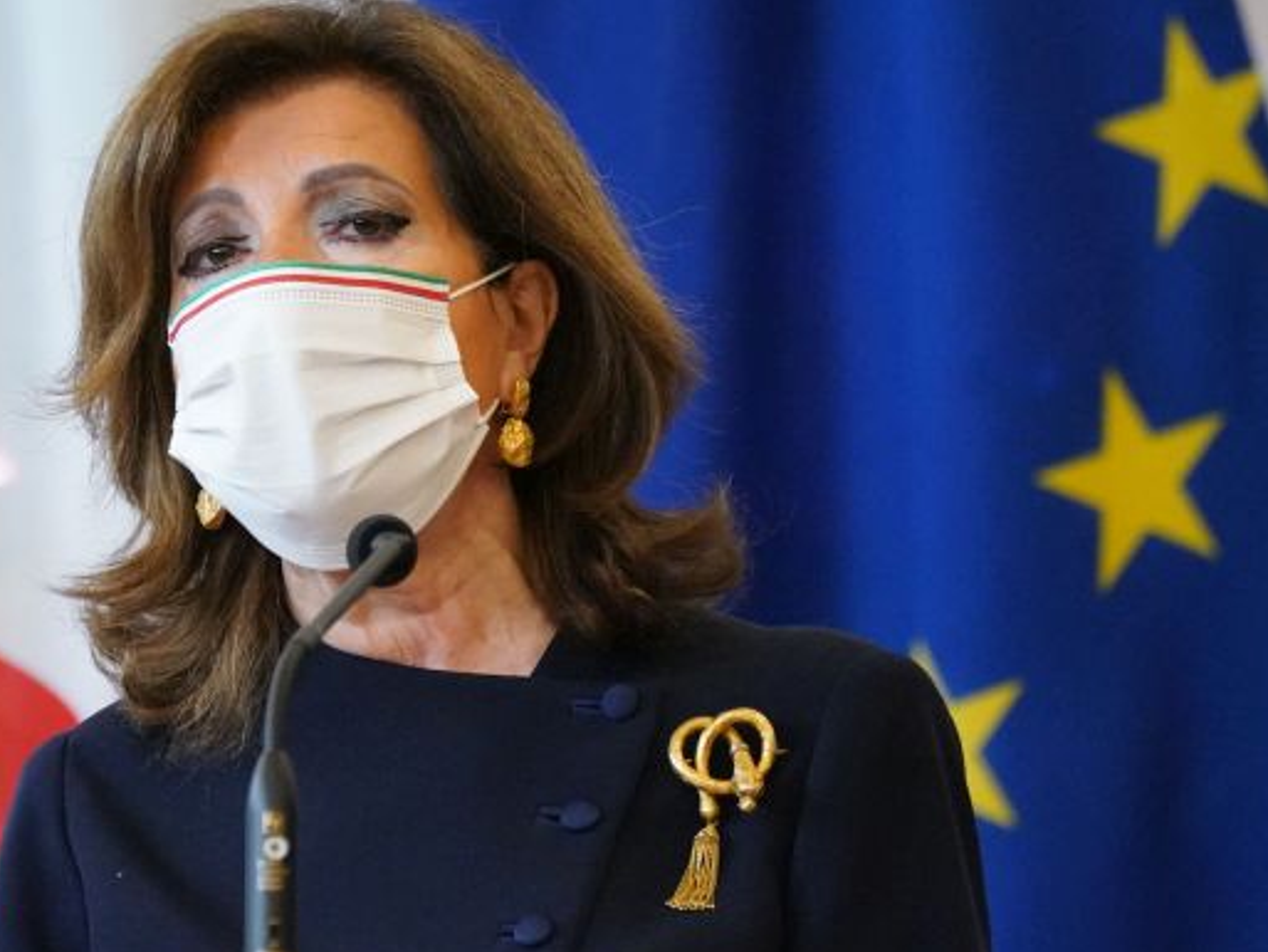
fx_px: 32975
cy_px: 456
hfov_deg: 2.2
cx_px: 378
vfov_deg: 1.7
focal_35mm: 900
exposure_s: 1/250
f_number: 5.6
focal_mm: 400
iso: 8000
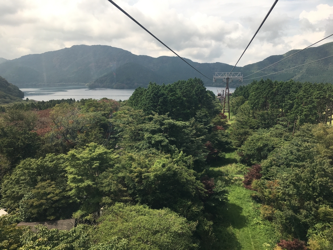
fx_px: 279
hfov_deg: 61.7
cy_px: 125
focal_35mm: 29
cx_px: 166
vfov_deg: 48.2
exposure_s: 1/413
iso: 25
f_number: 2.2
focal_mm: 4.15
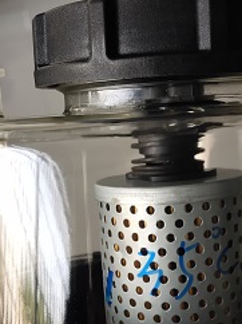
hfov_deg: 20.9
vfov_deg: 27.7
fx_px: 654
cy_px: 205
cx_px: 146
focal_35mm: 70
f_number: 1.8
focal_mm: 4.35
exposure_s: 1/100
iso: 182
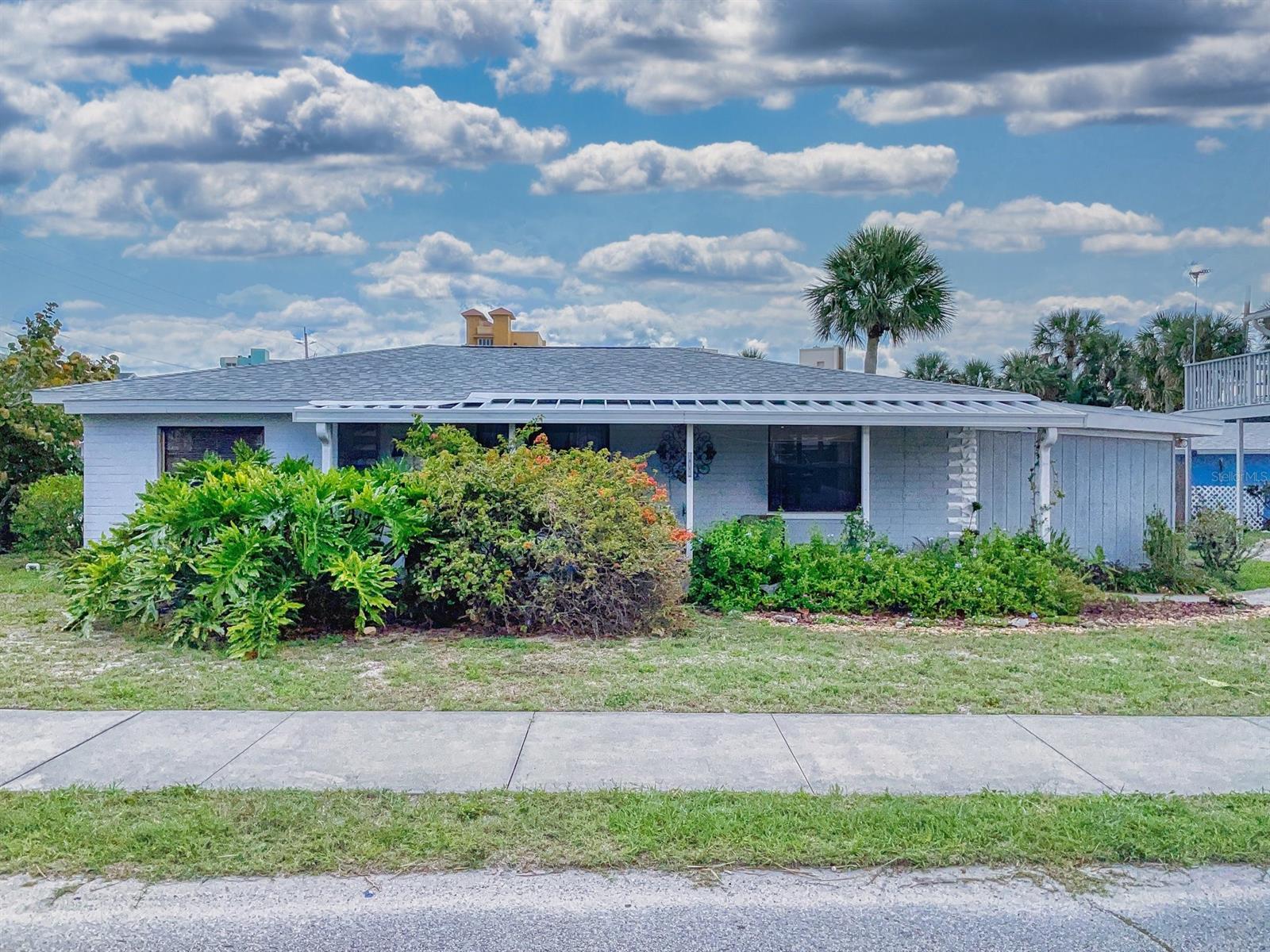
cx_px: 635
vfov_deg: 53.1
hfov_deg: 67.3
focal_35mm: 26
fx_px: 954
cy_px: 476
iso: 50
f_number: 1.6
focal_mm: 4.2
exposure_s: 1/5814
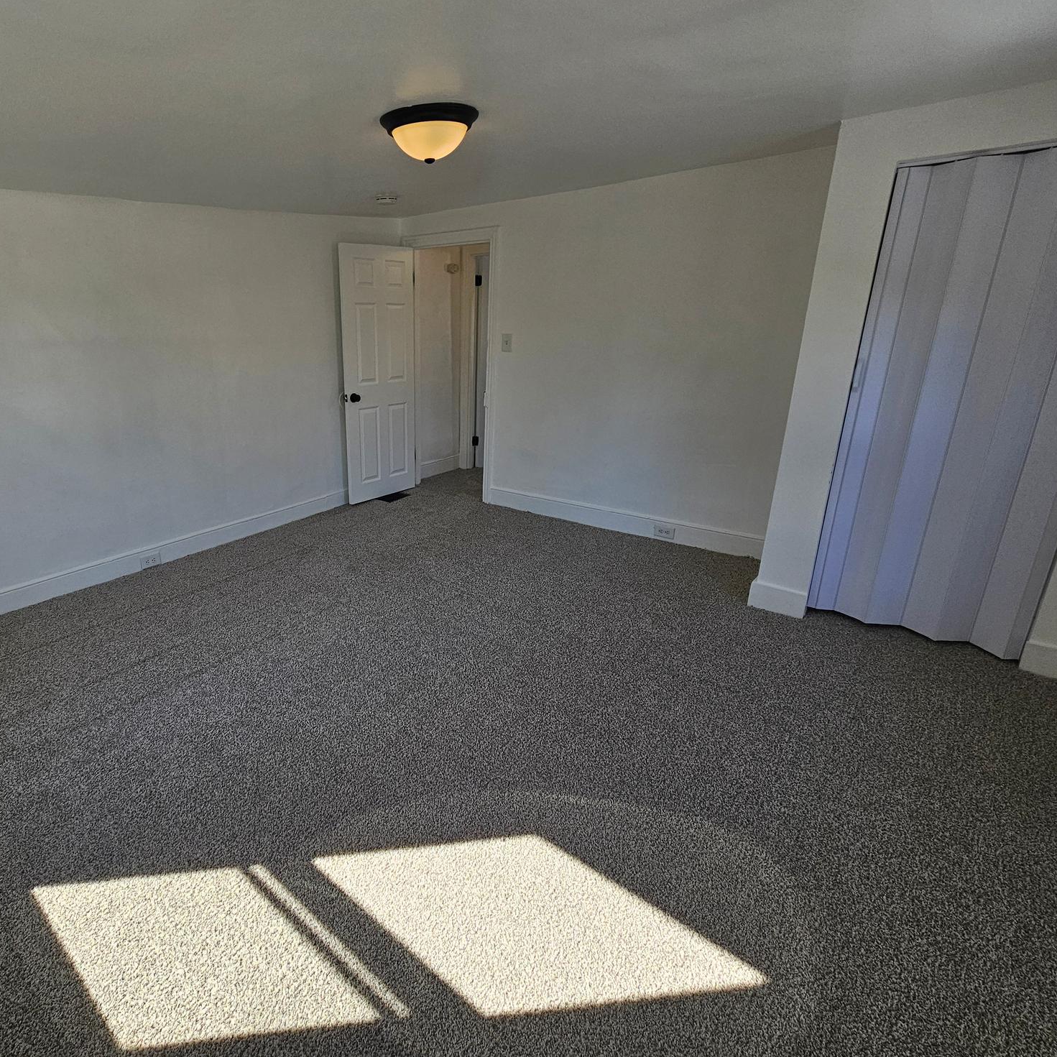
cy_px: 513
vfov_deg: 87.4
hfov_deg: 85.4
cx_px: 385
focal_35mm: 16
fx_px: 553
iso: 50
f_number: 2.2
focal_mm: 2.2
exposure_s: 1/249
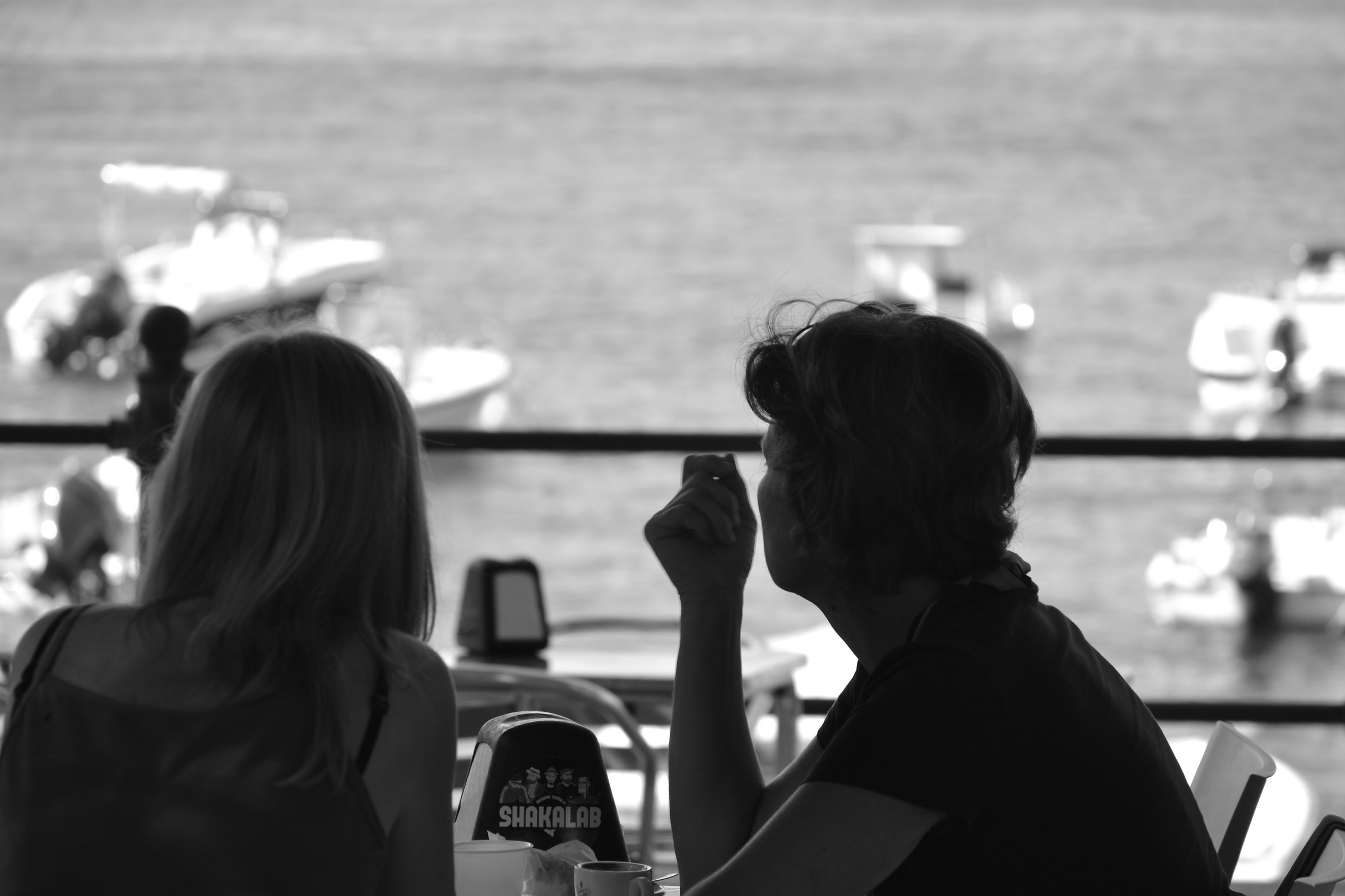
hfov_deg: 13.4
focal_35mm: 153
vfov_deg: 9.0
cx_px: 672
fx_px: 5716
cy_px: 448
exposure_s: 1/160
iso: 100
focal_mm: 102
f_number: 6.3
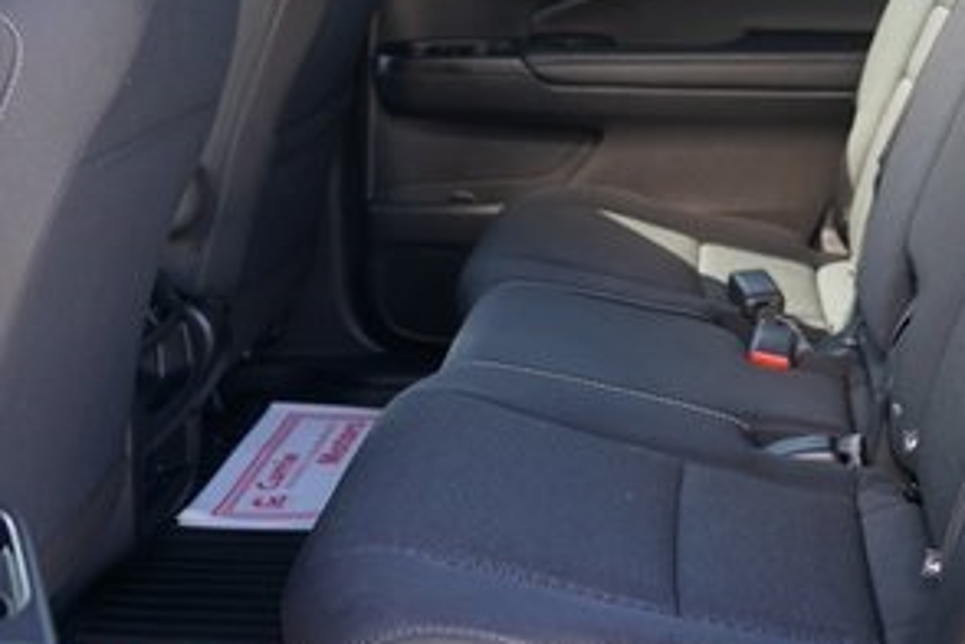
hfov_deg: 32.9
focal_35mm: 61
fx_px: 1635
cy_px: 186
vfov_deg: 22.1
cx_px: 473
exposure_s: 1/60
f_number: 4
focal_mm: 28
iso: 200
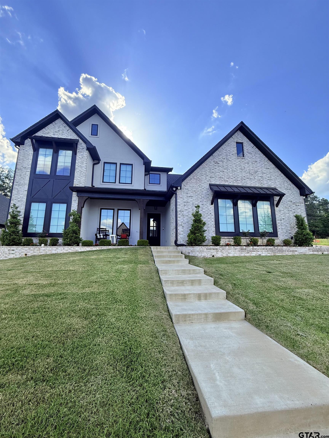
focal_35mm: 14
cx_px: 164
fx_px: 177
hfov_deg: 85.7
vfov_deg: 102.1
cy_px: 219
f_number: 2.2
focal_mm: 2.22
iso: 64
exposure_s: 1/1189
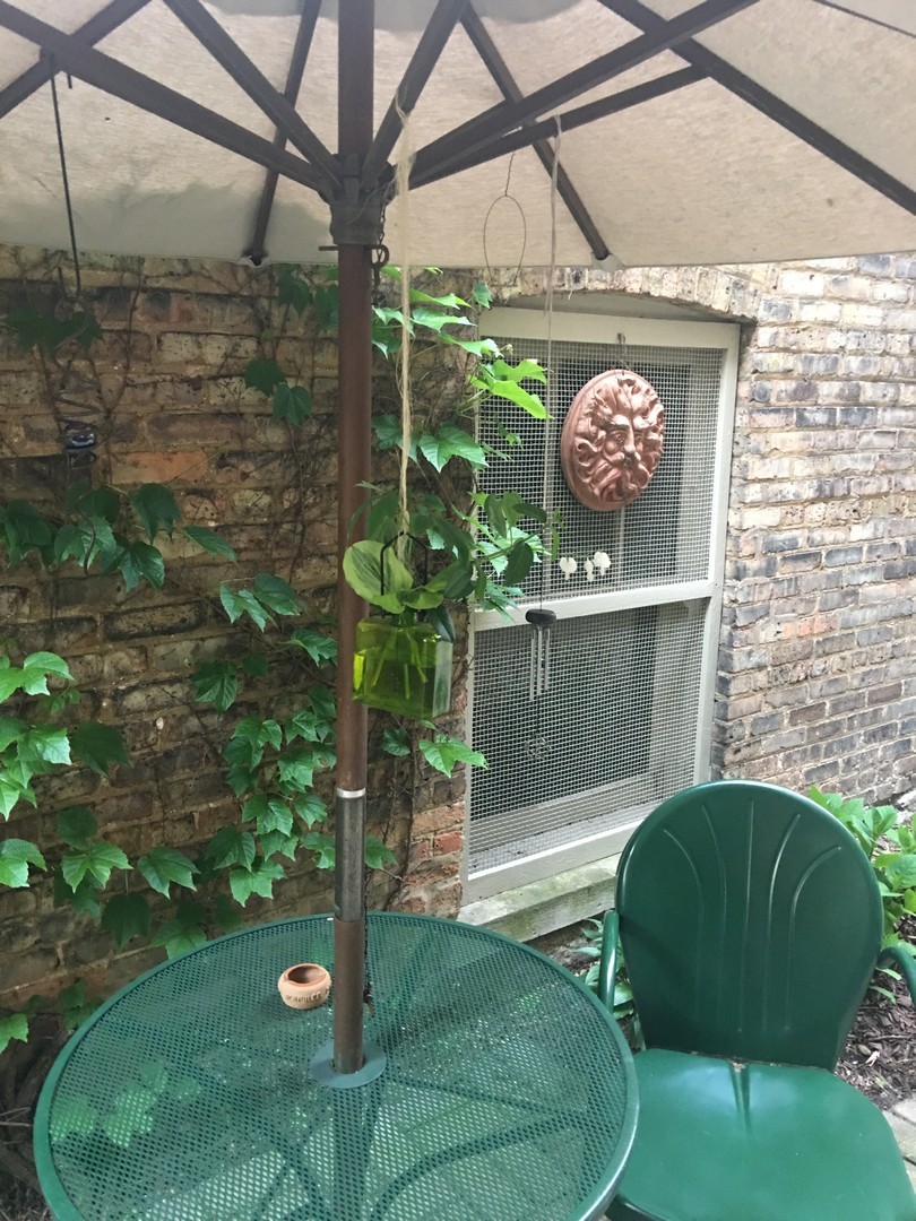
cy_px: 610
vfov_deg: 61.7
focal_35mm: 29
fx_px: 1023
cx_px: 458
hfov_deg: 48.2
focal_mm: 4.15
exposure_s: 1/10
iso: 100
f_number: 2.2
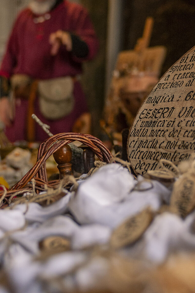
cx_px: 104
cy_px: 132
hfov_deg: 19.2
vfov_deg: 28.4
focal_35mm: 71
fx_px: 577
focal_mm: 34
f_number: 2.8
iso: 2000
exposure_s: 1/250
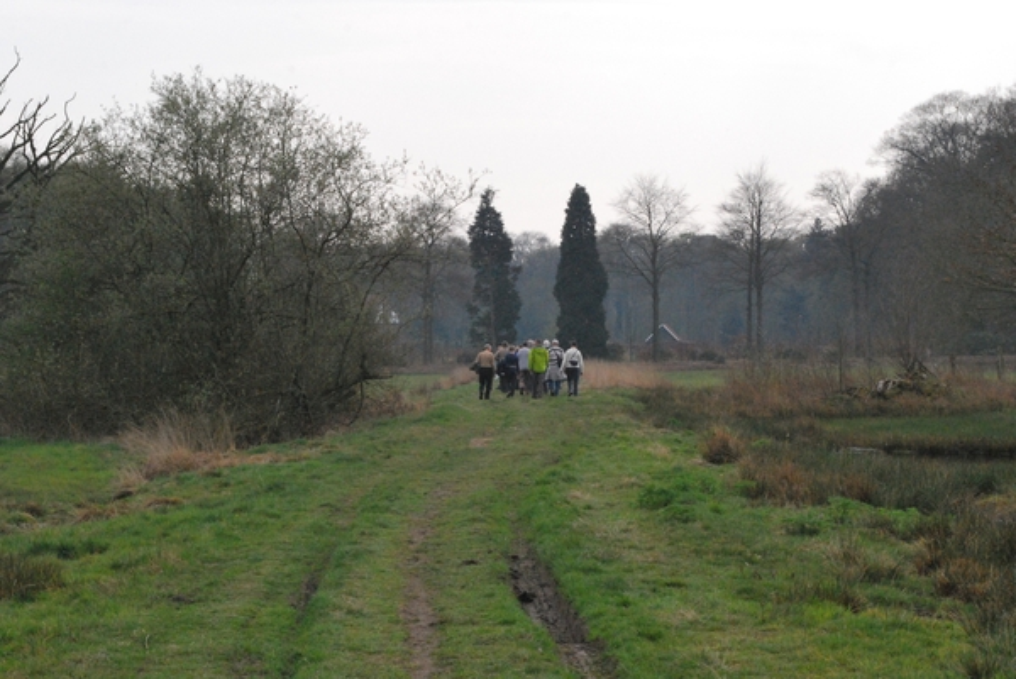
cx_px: 508
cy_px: 340
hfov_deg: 24.6
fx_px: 2330
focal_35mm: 82
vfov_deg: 16.6
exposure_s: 1/800
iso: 1600
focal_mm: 55
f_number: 14
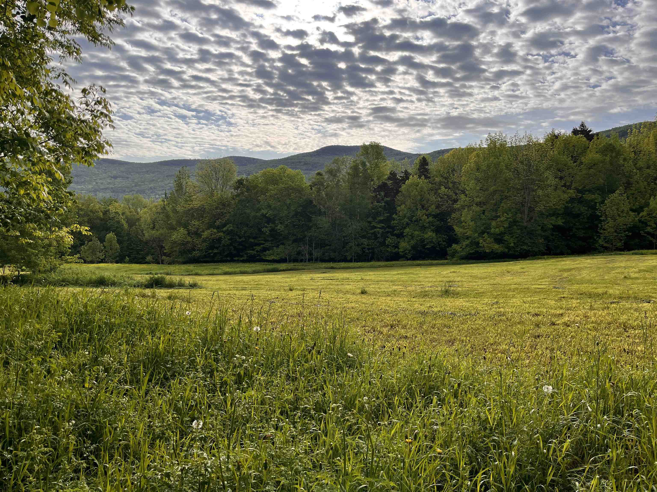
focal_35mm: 26
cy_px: 246
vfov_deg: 53.1
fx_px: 493
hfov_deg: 67.3
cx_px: 328
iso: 50
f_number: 1.6
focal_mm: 5.1
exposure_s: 1/4854
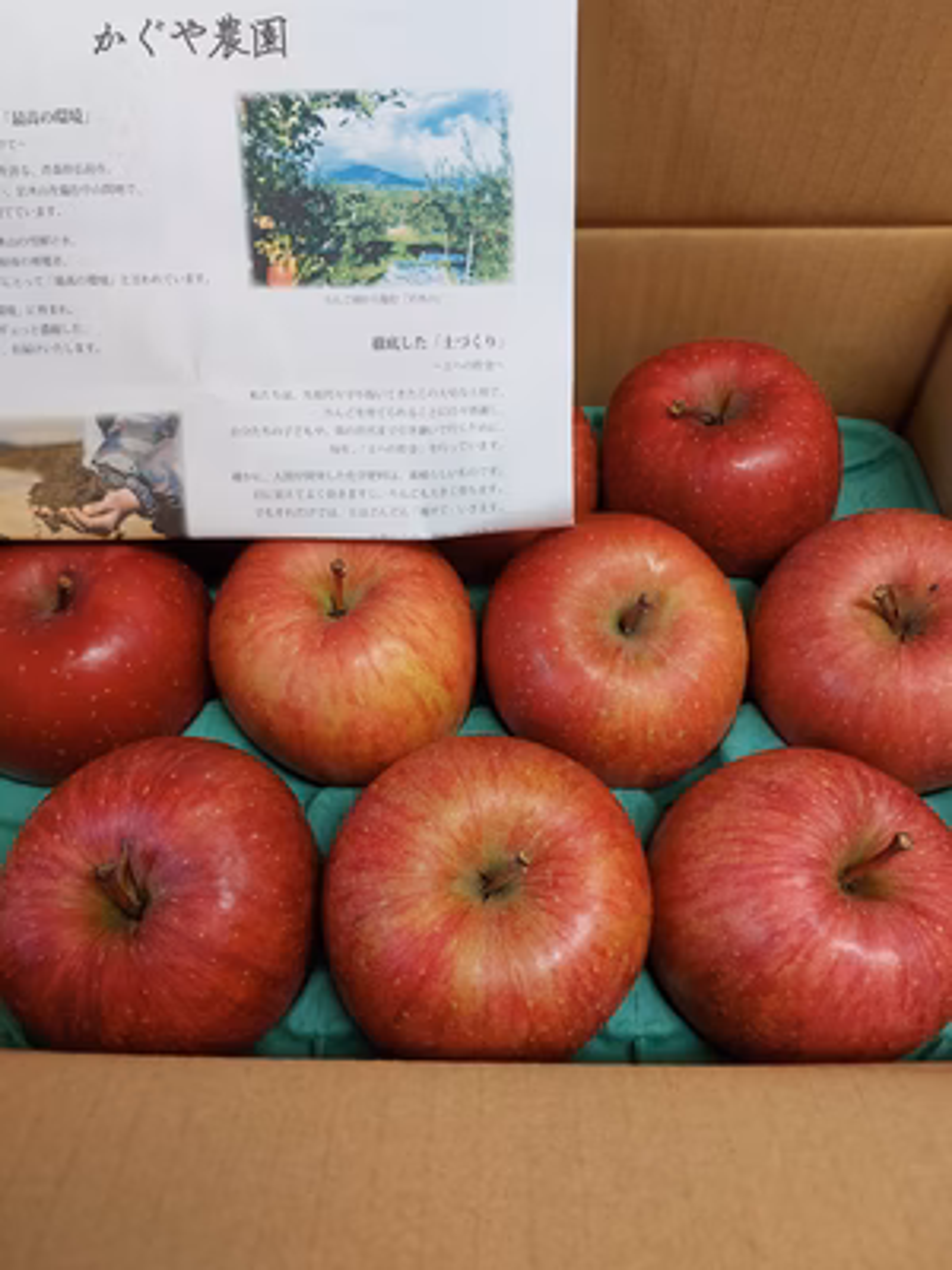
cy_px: 635
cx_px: 476
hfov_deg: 56.8
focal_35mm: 24
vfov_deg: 71.6
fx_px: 880
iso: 200
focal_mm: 5.23
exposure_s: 1/60
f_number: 1.8
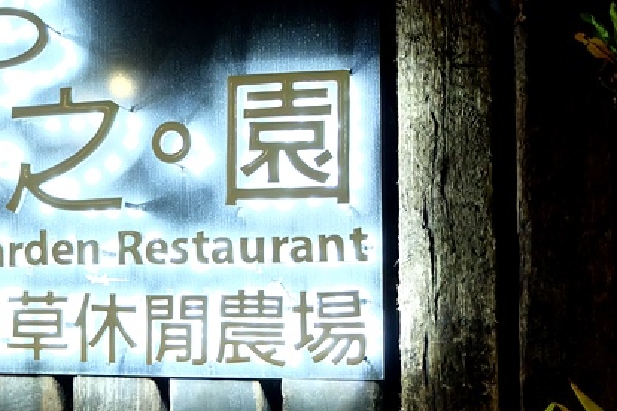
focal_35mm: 56
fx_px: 960
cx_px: 209
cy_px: 252
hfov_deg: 35.3
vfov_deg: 24.1
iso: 3200
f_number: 3.8
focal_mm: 19.2
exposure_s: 1/14
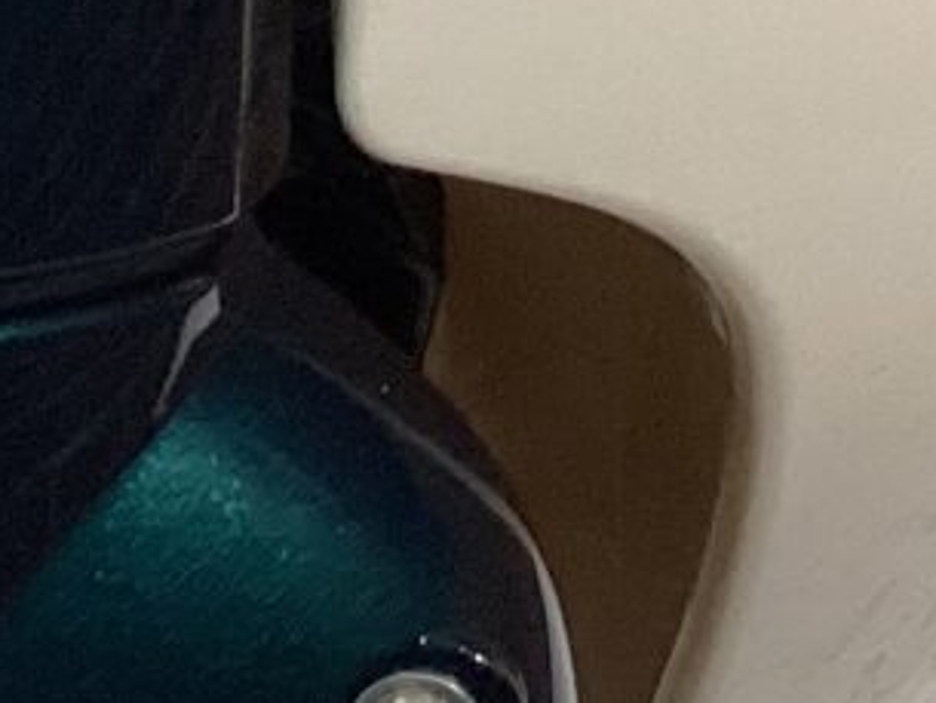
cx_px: -356
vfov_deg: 7.6
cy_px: -117
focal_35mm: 195
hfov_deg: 9.9
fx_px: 5275
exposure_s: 1/60
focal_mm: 3.3
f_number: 2.4
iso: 125
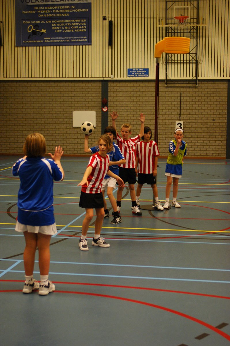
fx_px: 575
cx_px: 115
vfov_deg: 33.4
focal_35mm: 60
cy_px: 173
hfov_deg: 22.6
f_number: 2.8
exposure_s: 1/100
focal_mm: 40
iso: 800
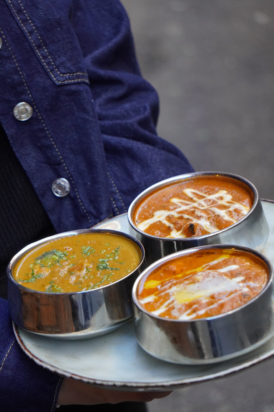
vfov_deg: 13.4
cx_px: 137
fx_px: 1747
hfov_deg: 9.0
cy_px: 206
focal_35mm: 153
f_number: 5.6
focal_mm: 102
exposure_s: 1/160
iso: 1000
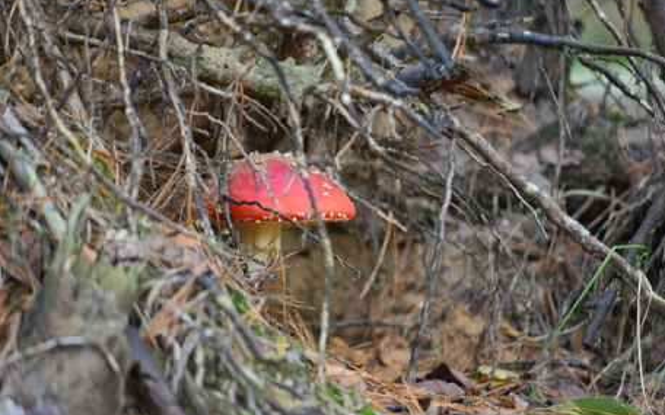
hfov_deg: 9.7
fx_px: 3915
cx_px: 334
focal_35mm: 216
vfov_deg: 6.1
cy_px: 210
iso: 1250
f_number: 5.6
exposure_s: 1/125
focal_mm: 210
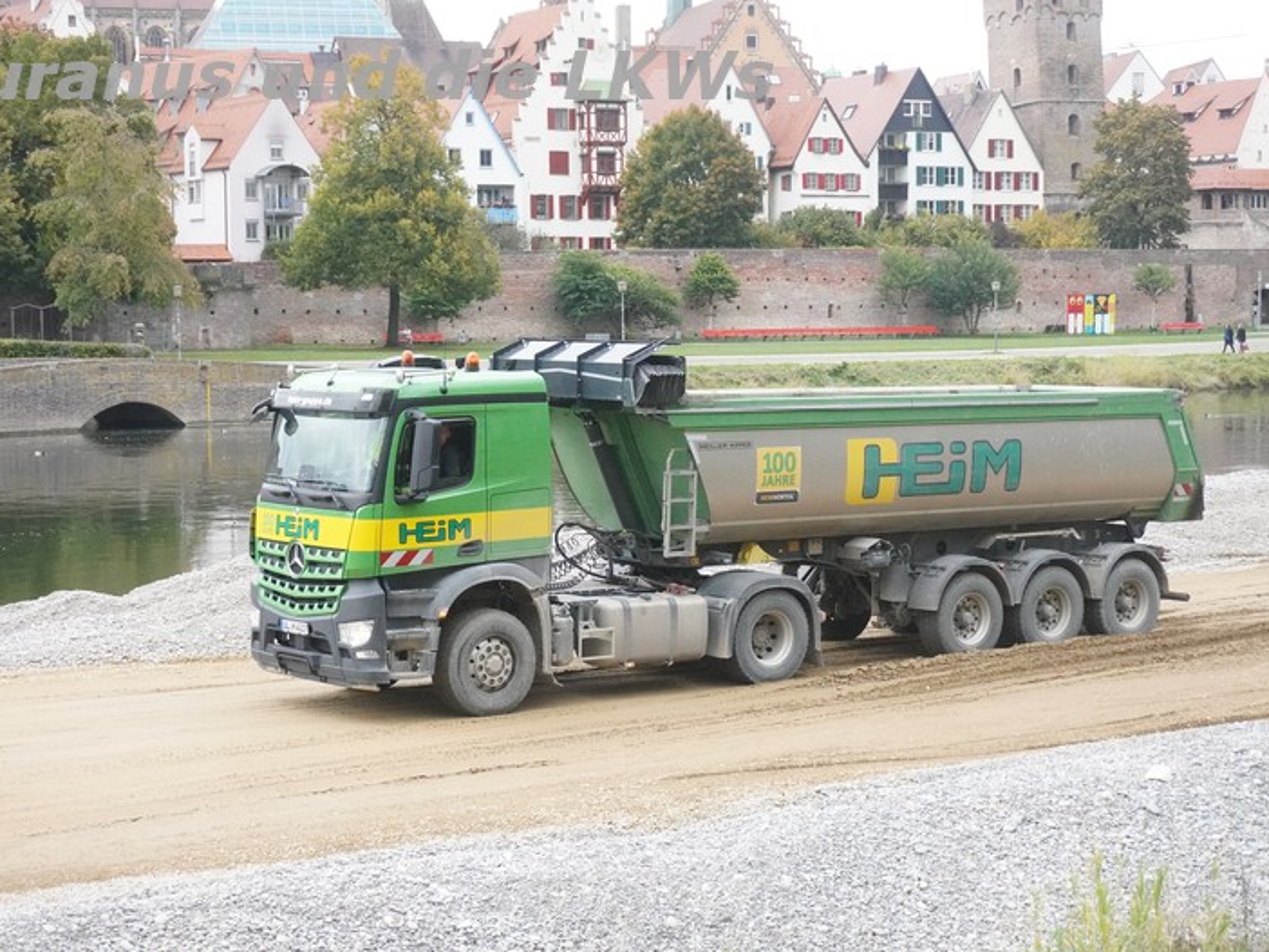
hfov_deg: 28.2
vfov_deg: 21.3
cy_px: 476
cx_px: 618
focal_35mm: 69
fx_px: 2530
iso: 6400
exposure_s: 1/4000
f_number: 5.6
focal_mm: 42
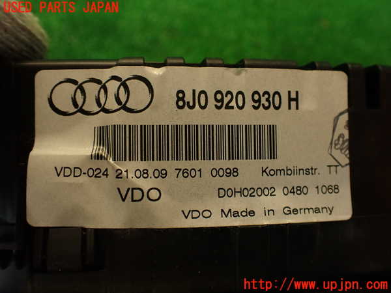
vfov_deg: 44.2
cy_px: 146
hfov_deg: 56.8
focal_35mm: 32
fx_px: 361
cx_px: 196
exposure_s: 1/60
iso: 200
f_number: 2.4
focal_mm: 5.79
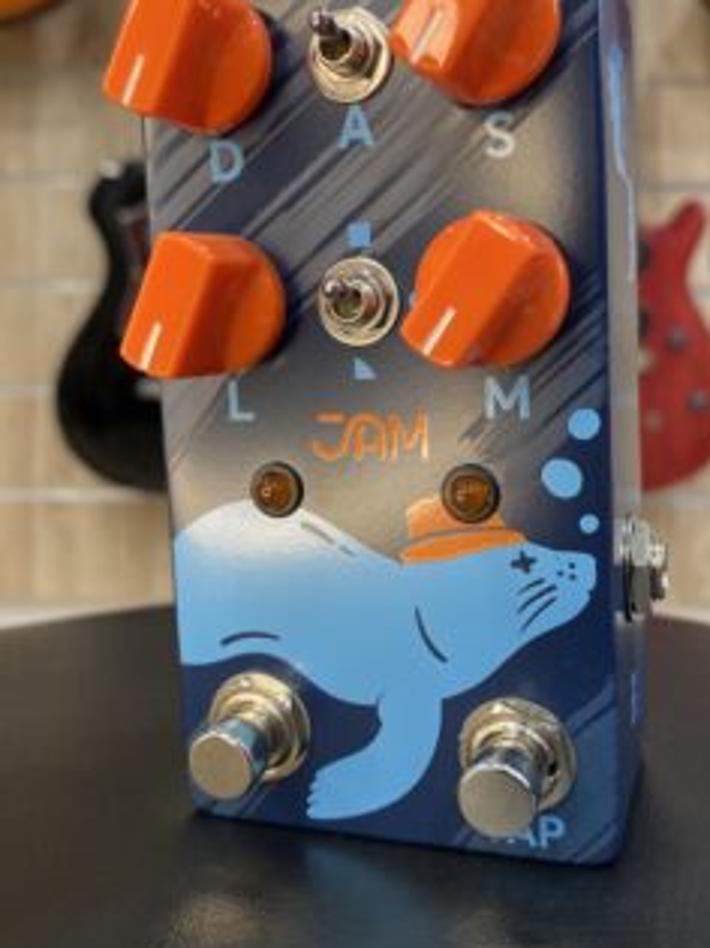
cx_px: 403
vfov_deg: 55.2
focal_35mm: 33
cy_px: 409
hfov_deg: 42.8
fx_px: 903
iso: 125
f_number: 1.8
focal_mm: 4.25
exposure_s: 1/50
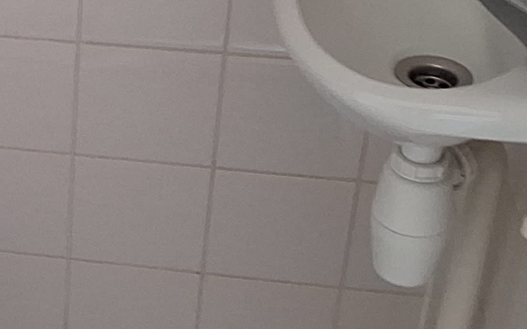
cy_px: -63
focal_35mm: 107
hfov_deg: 18.0
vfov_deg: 12.0
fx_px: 1537
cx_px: -191
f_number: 1.9
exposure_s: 1/25
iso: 250
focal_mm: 3.6
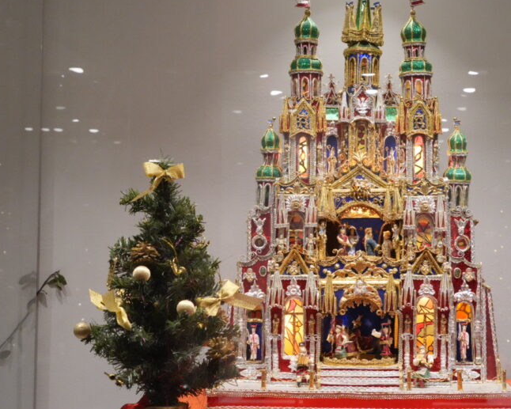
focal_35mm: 64
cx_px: 335
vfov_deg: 23.8
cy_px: 191
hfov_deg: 29.4
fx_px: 968
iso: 6400
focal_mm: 43
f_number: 9
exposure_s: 1/125
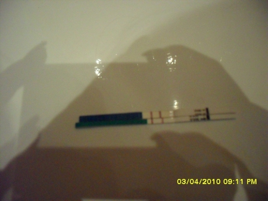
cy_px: 100
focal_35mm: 35
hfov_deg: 52.6
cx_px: 134
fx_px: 271
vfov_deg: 40.7
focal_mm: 6.3
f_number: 3.2
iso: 640
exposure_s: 1/30
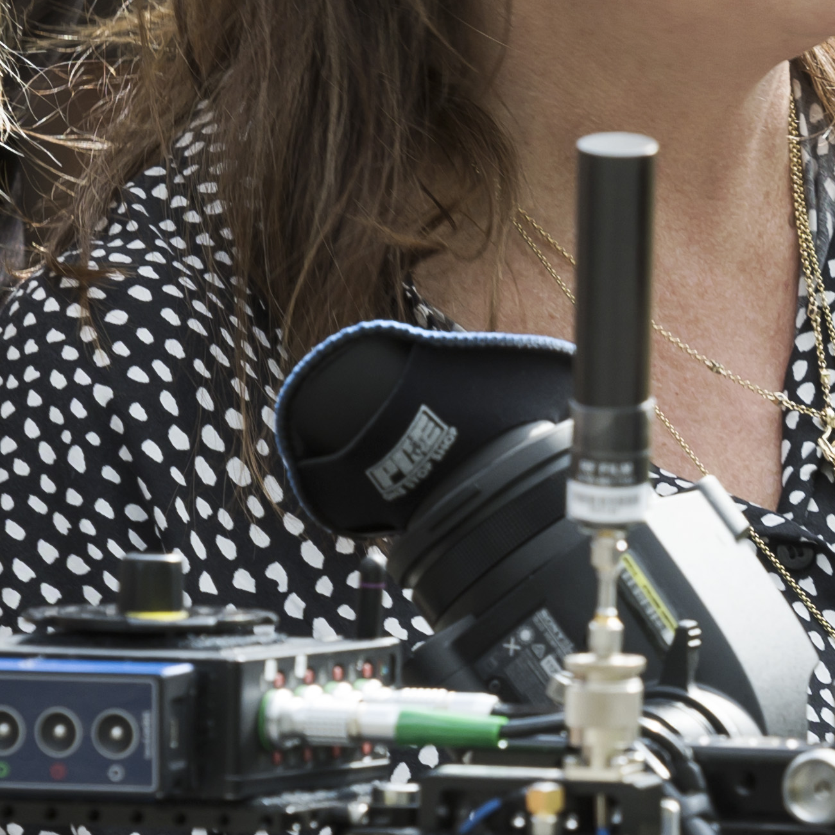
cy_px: 666
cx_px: 924
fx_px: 21341
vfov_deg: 2.2
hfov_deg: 2.2
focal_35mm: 782
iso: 160
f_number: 5.6
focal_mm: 145
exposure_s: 1/250
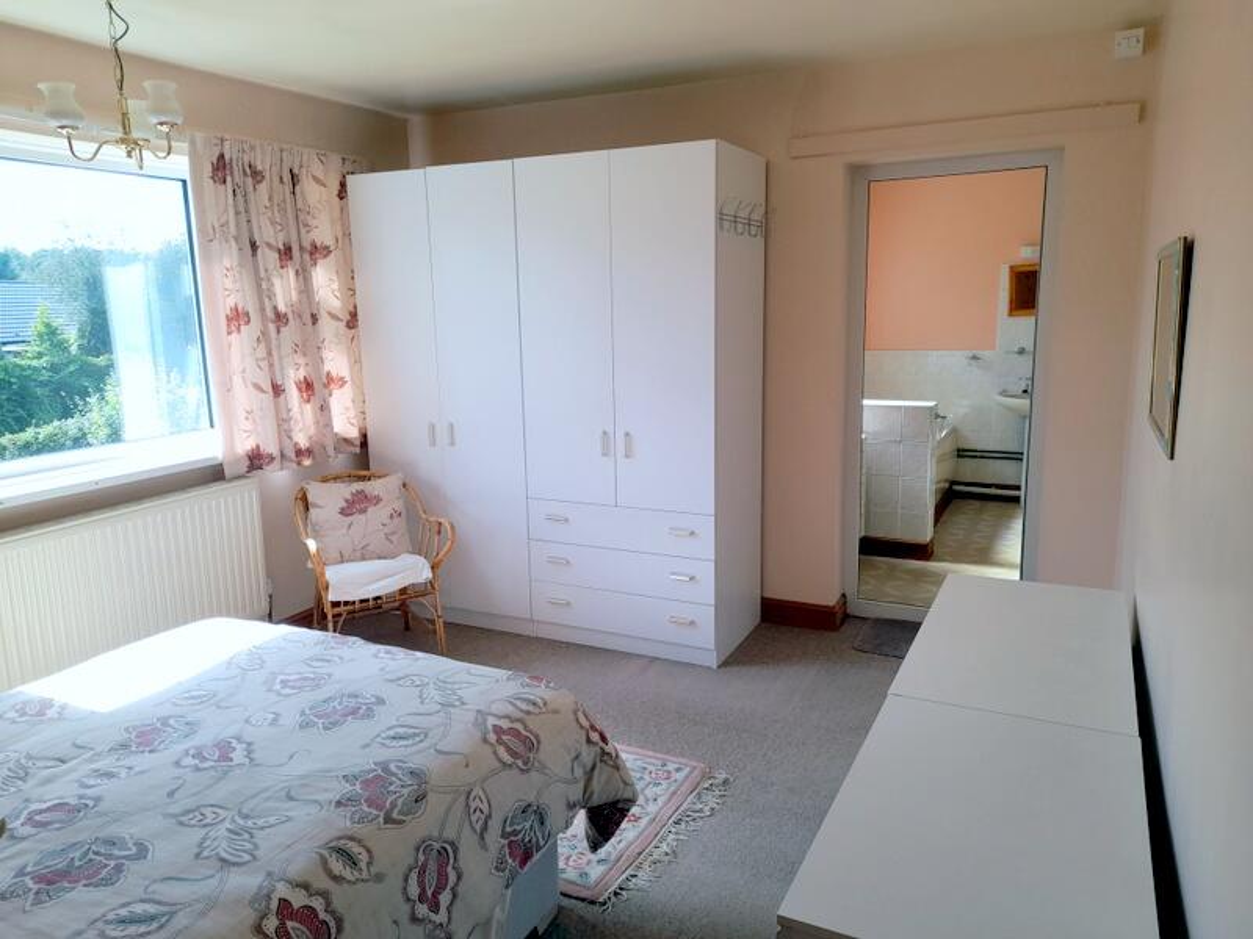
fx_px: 905
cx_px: 626
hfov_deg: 69.4
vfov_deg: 54.9
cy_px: 470
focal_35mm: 25
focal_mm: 4.6
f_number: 2
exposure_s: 1/120
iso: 20
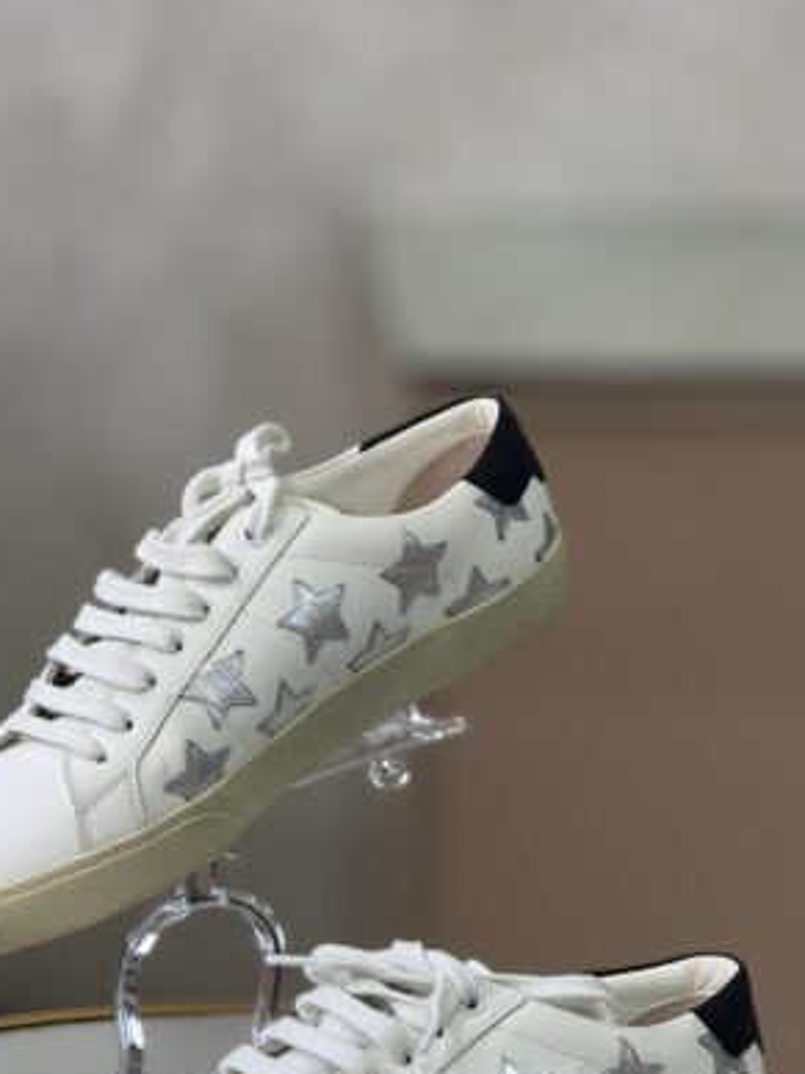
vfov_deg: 12.0
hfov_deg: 9.0
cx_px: 340
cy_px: 635
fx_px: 5116
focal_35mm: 165
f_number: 2.8
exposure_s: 1/99
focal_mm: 15.66
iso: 160
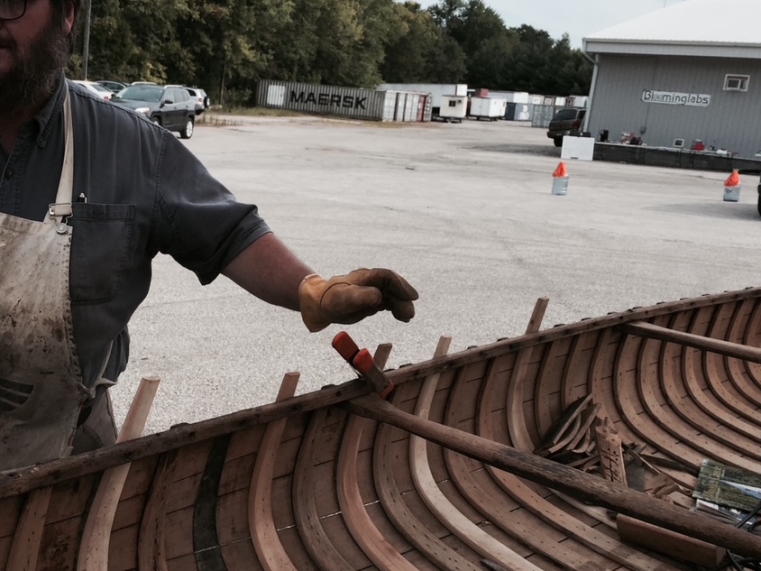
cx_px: 245
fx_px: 967
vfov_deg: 32.9
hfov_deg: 42.3
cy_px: 290
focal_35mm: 44
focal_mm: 4.15
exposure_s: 1/1412
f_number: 2.2
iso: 32
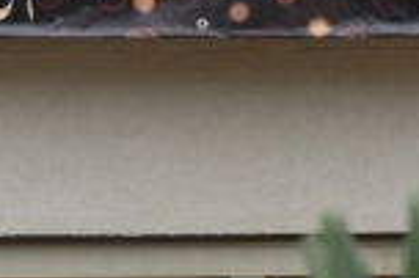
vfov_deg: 2.5
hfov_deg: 3.7
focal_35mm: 552
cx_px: 306
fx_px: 6418
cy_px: 84
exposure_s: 1/200
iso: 500
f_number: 7.1
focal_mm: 82
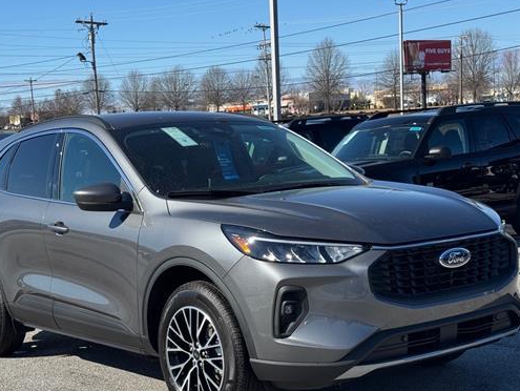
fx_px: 932
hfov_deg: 31.2
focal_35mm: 62
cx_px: 256
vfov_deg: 23.6
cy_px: 242
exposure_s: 1/3257
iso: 64
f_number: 1.78
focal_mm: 6.76
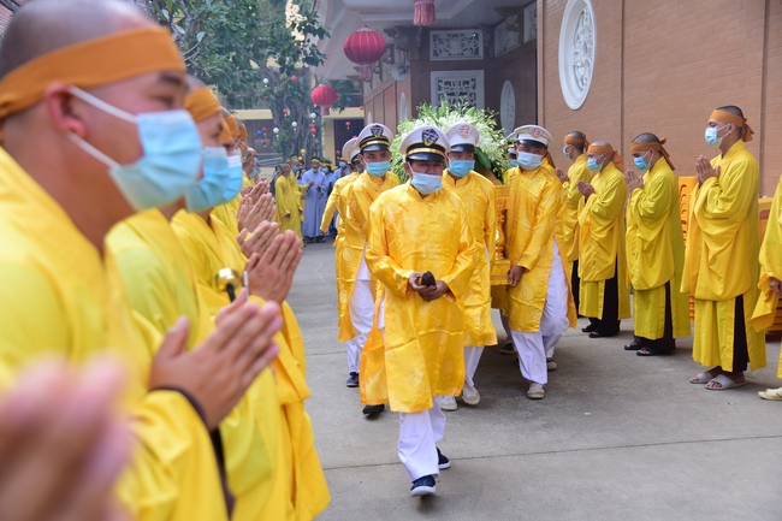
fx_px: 999
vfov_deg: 29.2
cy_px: 260
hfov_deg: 42.8
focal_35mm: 46
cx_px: 391
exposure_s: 1/125
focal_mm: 46
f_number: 4.5
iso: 160
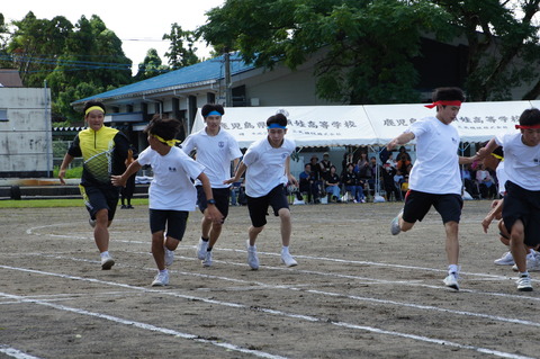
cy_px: 180
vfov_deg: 9.1
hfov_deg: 13.7
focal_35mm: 150
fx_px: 2248
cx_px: 270
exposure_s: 1/250
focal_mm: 100
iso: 250
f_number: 8
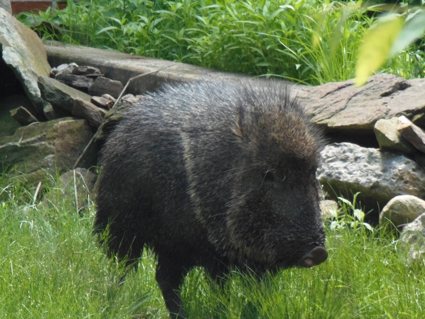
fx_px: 6311
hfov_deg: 3.9
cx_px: 212
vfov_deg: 2.9
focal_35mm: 514
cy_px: 160
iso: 320
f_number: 5
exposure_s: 1/160
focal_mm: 95.3
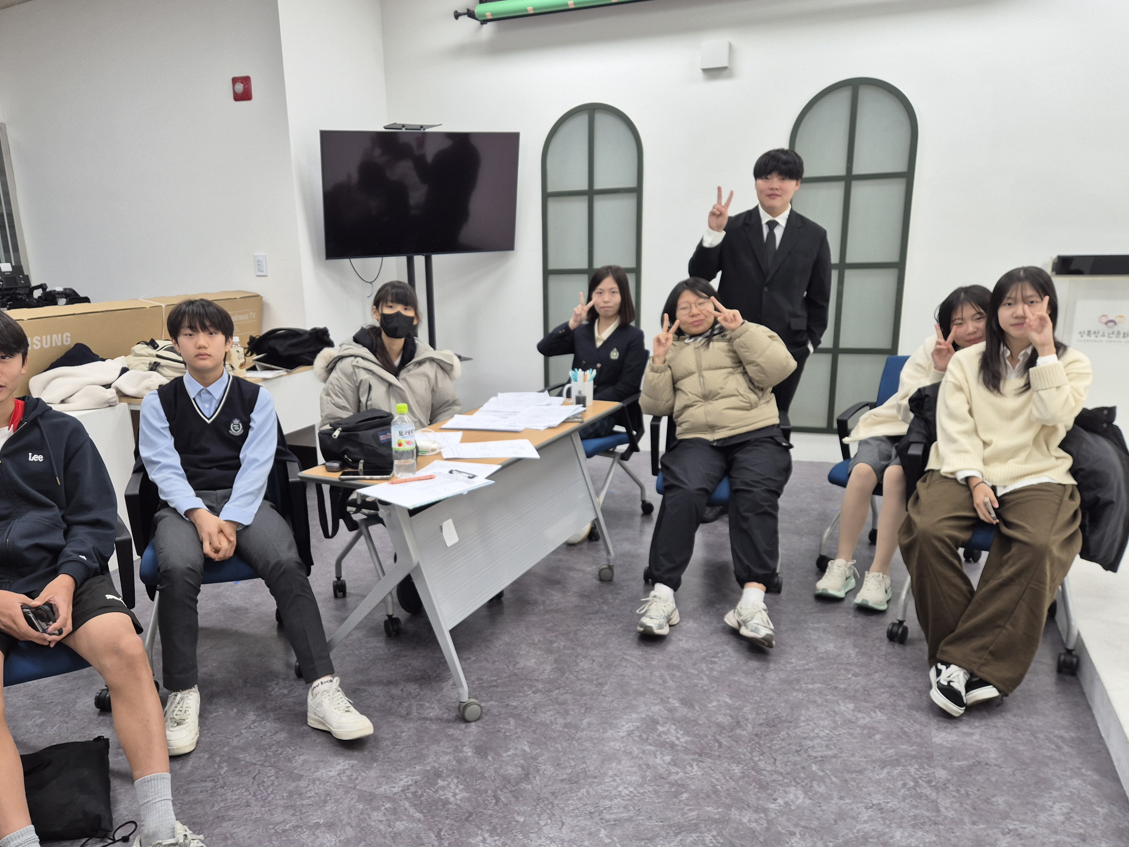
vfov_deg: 51.3
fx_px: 881
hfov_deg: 65.2
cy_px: 451
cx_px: 514
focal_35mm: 27
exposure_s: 1/120
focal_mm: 5.4
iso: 125
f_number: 1.8
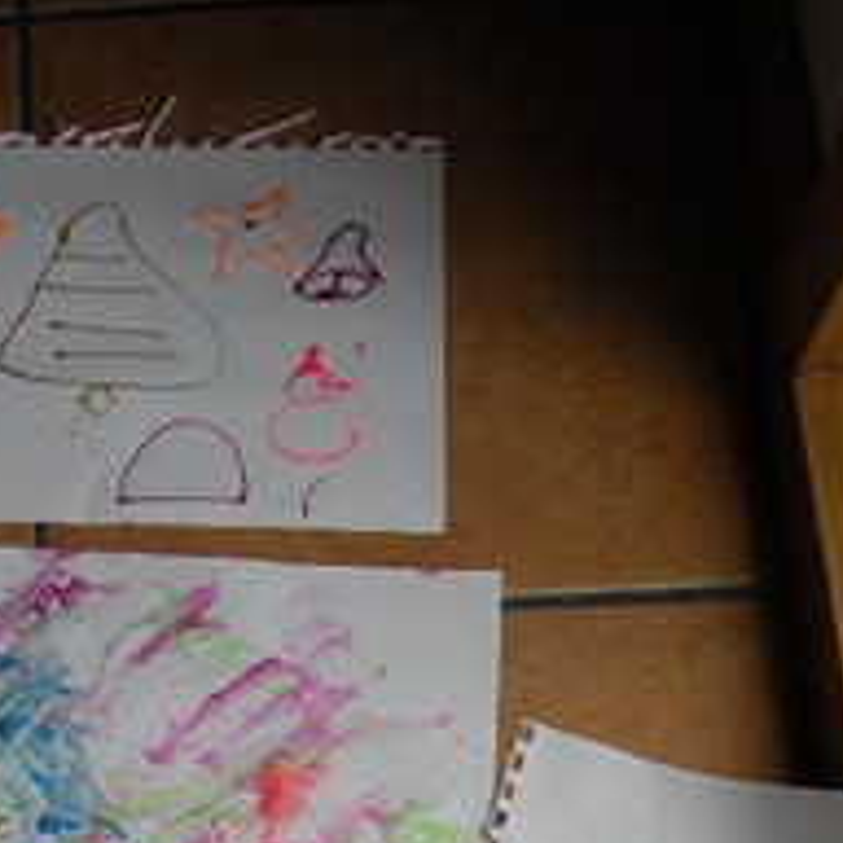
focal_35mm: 62
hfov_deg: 27.1
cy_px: 1054
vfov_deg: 24.6
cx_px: 156
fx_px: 1708
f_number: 2.8
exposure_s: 1/60
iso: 93
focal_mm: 4.7
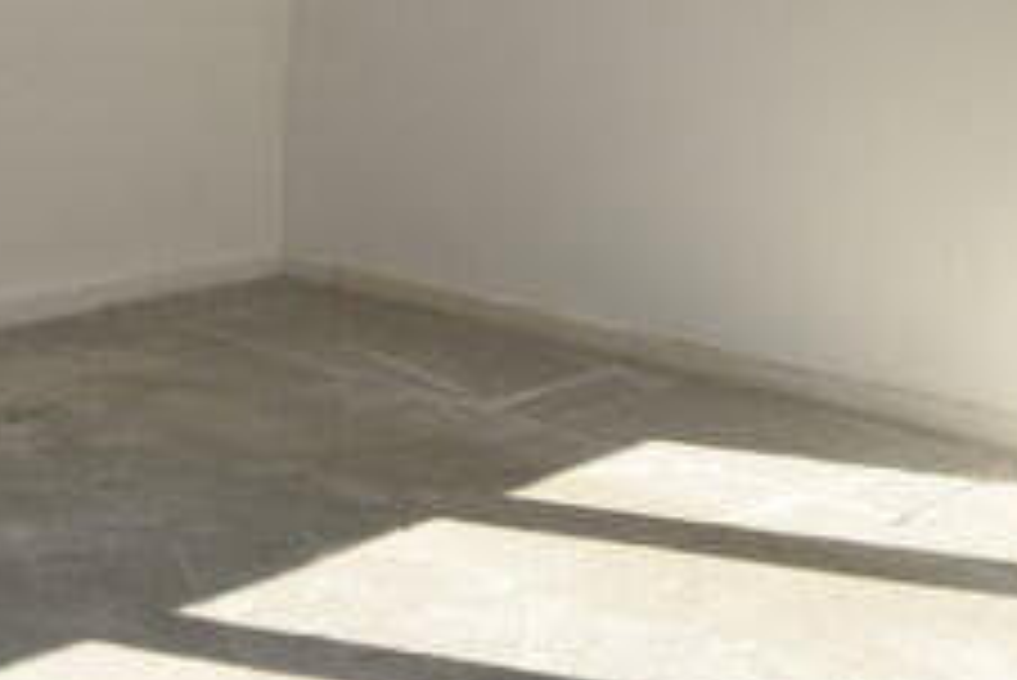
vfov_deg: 18.8
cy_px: -164
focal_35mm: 68
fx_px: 1922
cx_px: 504
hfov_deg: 29.6
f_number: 6.3
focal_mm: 10
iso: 100
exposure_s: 1/200
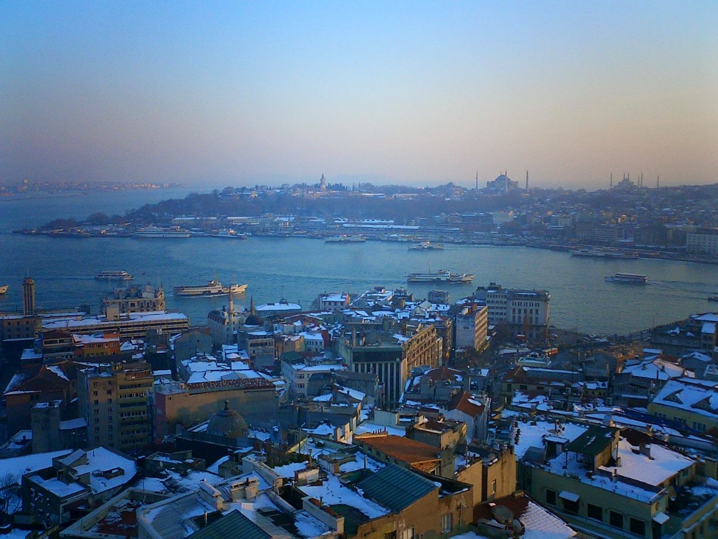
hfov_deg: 50.1
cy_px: 270
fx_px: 767
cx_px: 359
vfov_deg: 38.7
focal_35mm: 37
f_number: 3.5
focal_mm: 5.6
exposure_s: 1/320
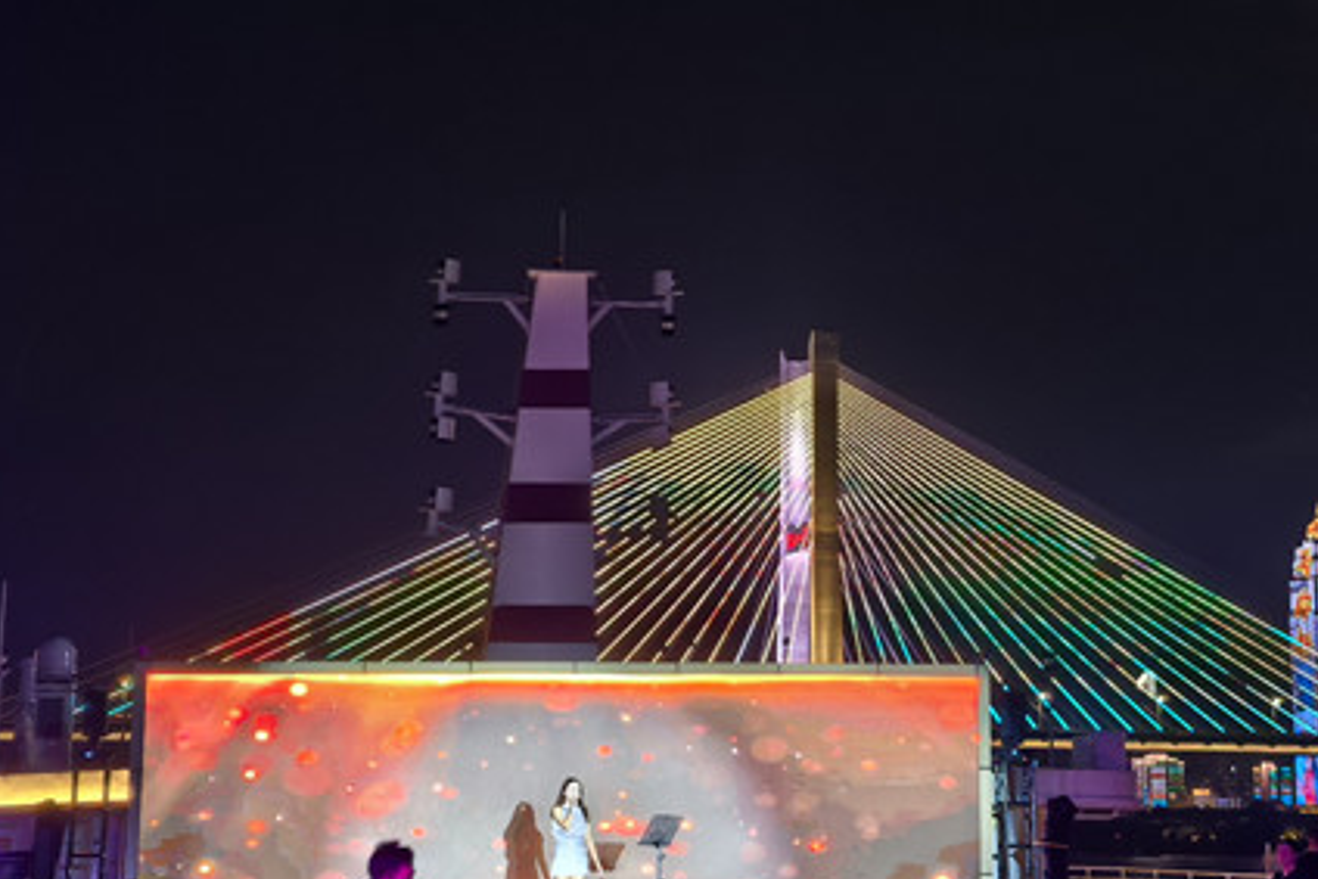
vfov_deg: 17.3
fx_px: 2856
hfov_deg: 25.9
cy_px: 132
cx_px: 855
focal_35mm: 78
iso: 160
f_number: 1.4
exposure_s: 1/60
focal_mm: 5.75
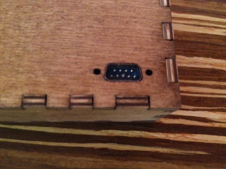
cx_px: 113
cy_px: 84
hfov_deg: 61.7
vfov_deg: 48.2
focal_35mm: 29
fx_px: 189
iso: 1000
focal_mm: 4.15
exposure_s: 1/15
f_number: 2.2
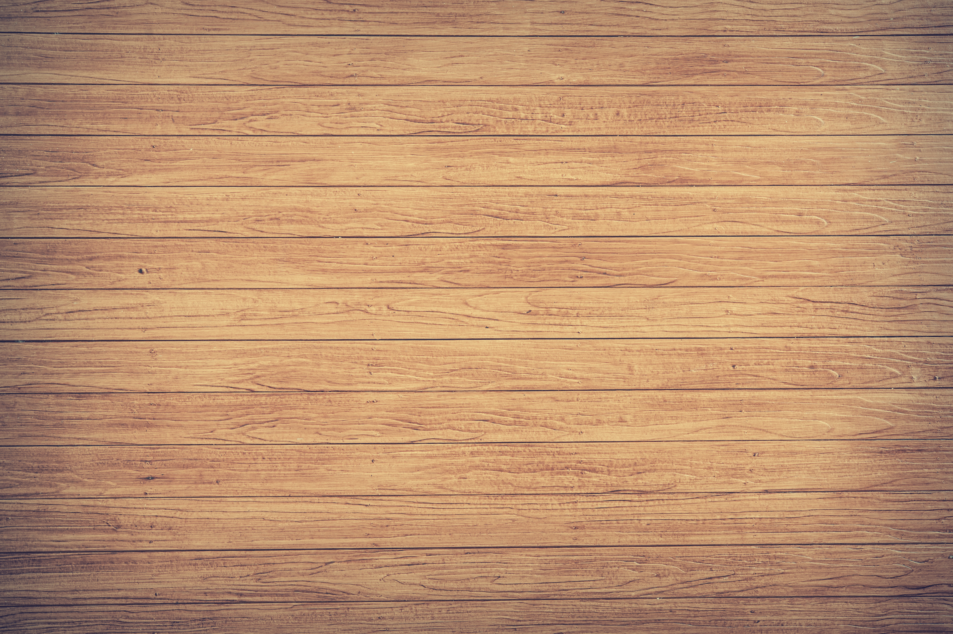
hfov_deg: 33.4
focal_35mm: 60
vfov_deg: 22.6
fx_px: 1587
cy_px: 317
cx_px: 476
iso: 400
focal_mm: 60
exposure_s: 1/125
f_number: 8
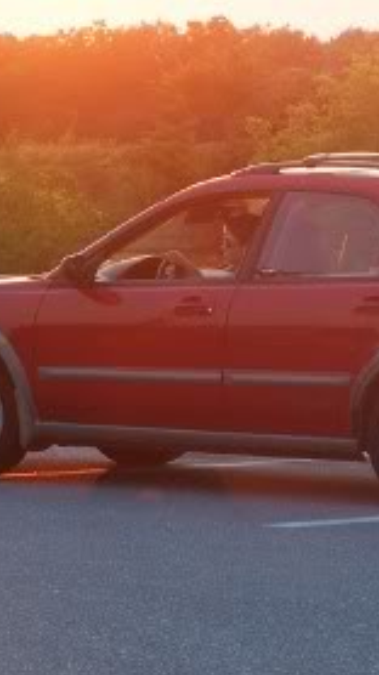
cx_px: 292
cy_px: 323
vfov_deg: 8.1
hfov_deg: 4.6
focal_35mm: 265
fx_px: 4743
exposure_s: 1/125
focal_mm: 28
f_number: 3.2
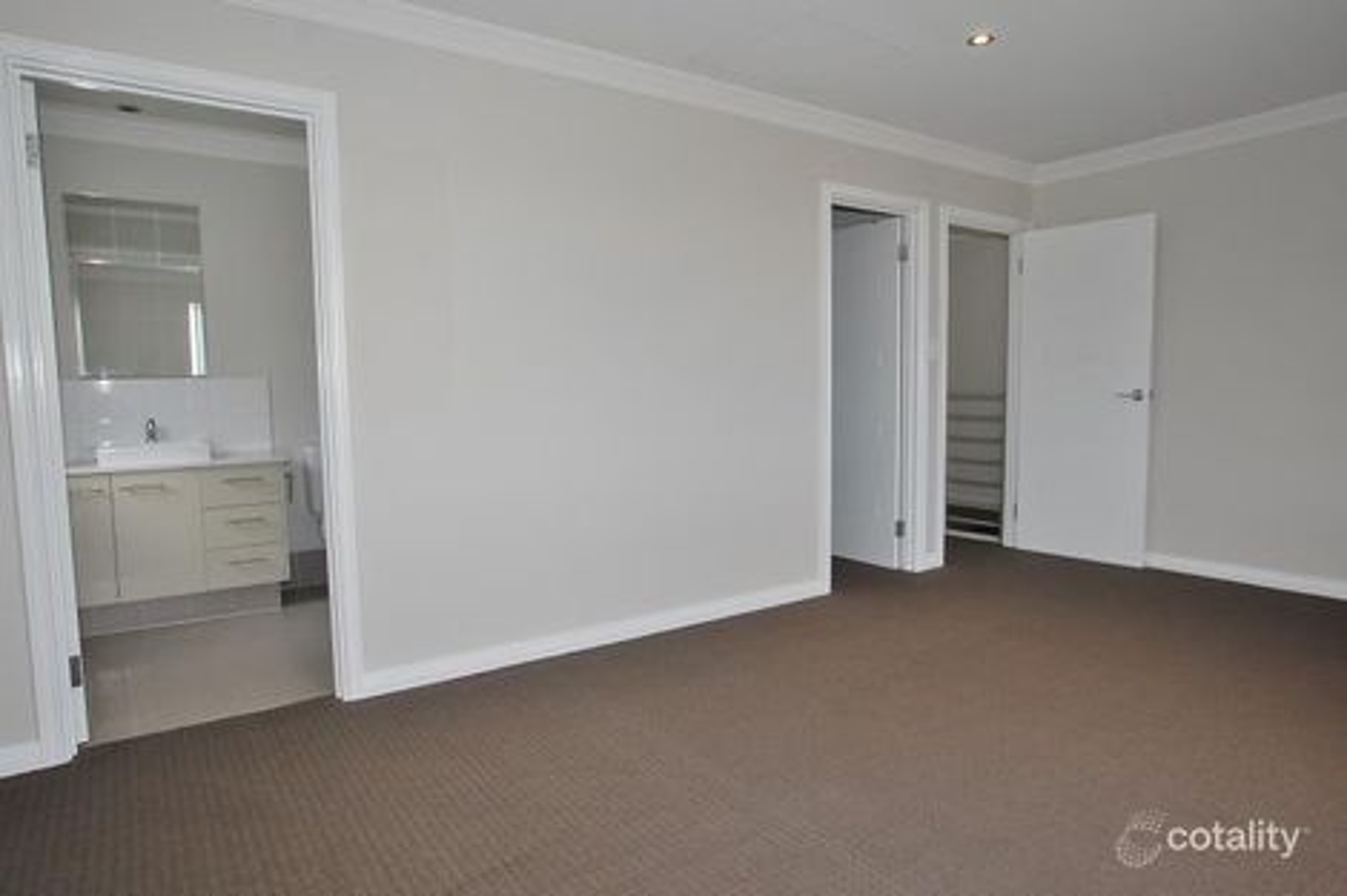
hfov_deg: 81.2
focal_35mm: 21
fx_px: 785
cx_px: 674
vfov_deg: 59.5
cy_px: 448
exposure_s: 1/60
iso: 400
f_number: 5
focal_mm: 14
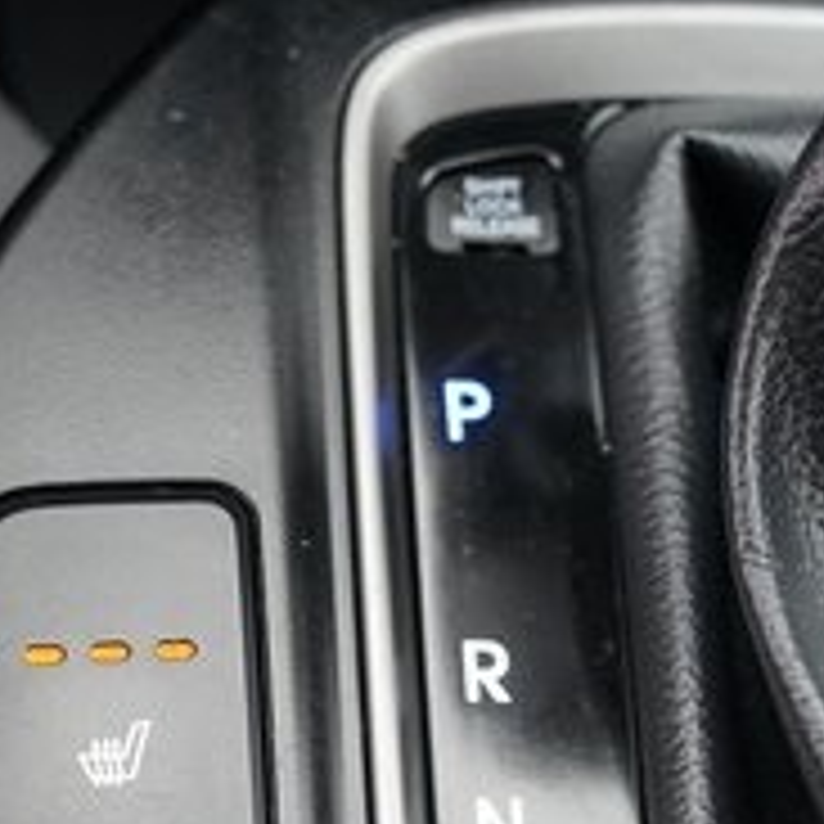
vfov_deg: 16.0
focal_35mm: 107
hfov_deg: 16.1
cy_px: 763
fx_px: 2882
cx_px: 104
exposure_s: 1/60
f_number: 4
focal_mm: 36
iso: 250
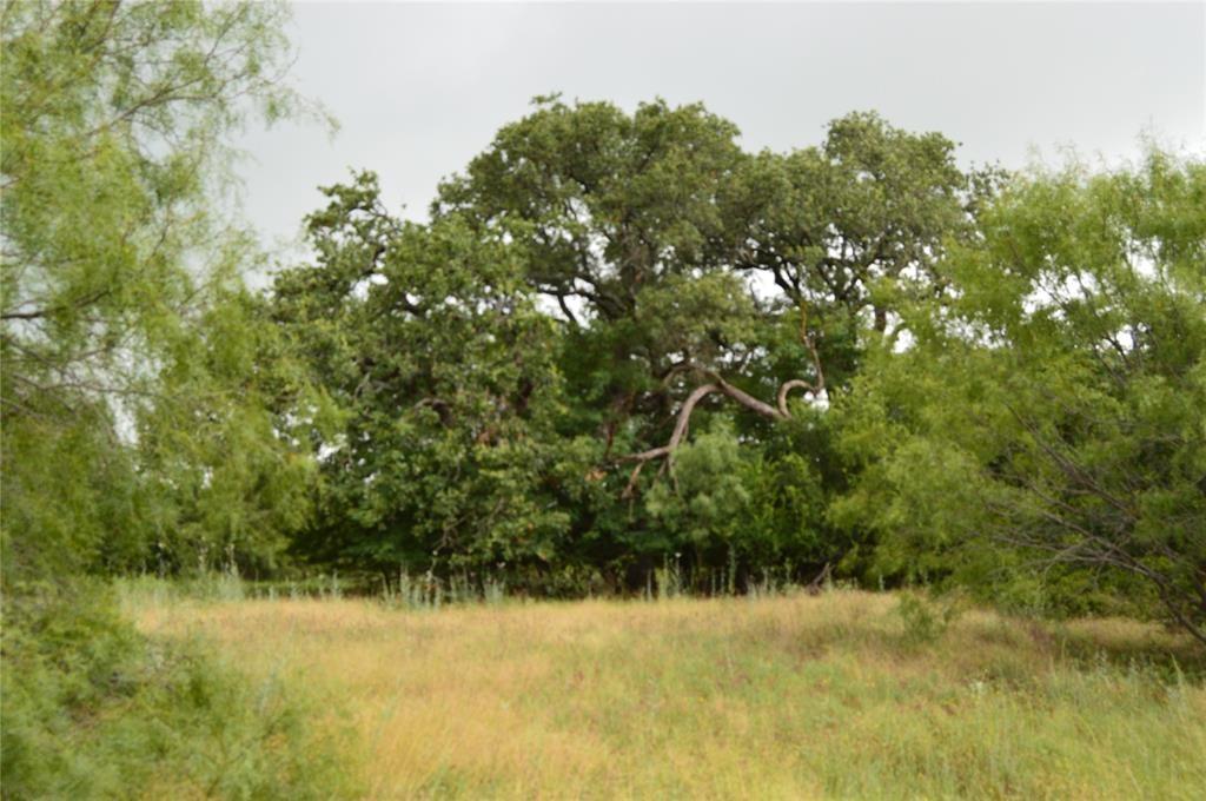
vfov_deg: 34.1
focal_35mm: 39
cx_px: 603
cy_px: 400
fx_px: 1305
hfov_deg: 49.6
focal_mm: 26
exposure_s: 1/125
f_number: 9
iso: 400
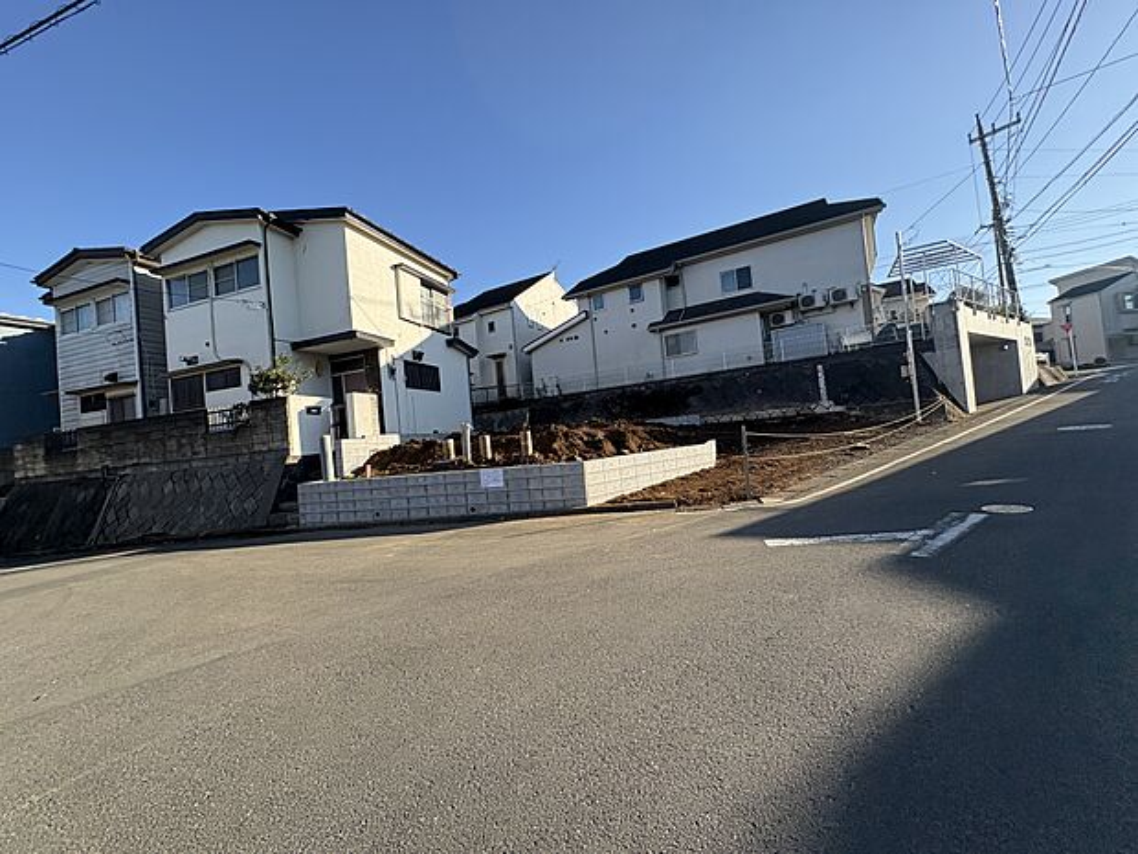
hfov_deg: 102.1
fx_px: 460
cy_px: 427
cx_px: 569
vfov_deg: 85.7
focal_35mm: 14
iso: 64
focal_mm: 2.22
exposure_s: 1/1034
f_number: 2.2
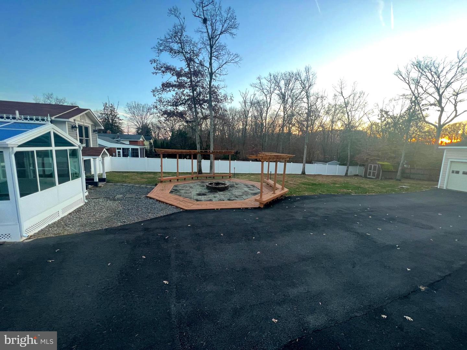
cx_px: 234
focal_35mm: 13
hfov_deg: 106.2
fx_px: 175
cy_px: 175
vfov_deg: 89.9
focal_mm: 1.57
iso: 100
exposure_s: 1/99
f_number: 1.8
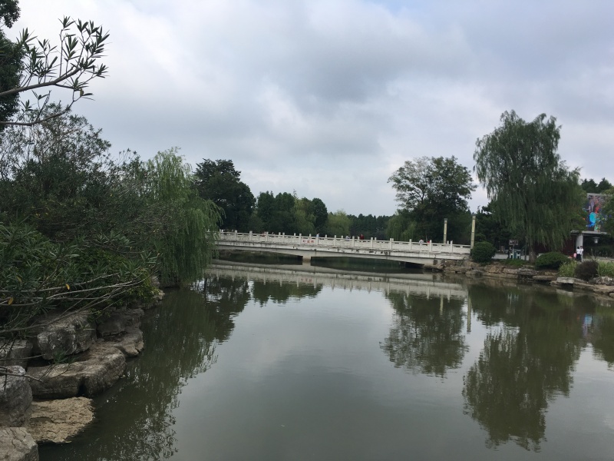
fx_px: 514
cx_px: 307
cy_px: 230
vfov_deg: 48.2
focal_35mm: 29
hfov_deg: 61.7
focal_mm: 4.15
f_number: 2.2
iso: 25
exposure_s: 1/938
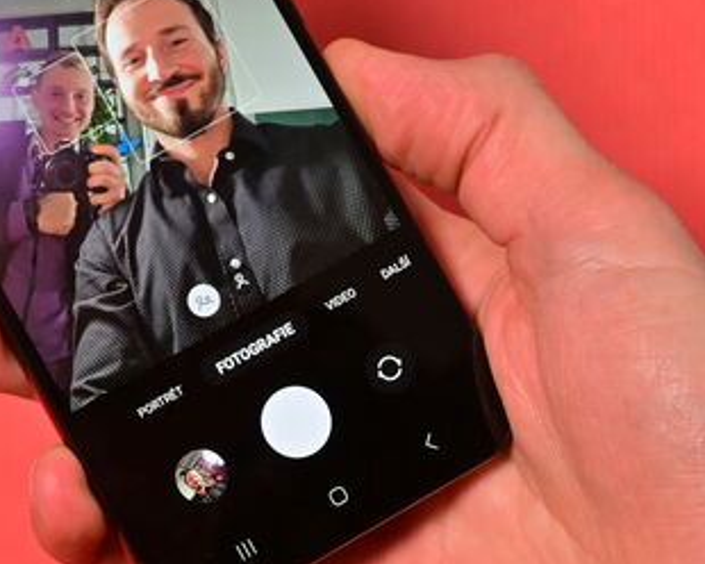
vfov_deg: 8.2
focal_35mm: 188
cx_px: 50
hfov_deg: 10.2
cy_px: 105
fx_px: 3923
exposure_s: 1/80
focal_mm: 50
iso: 450
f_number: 6.3
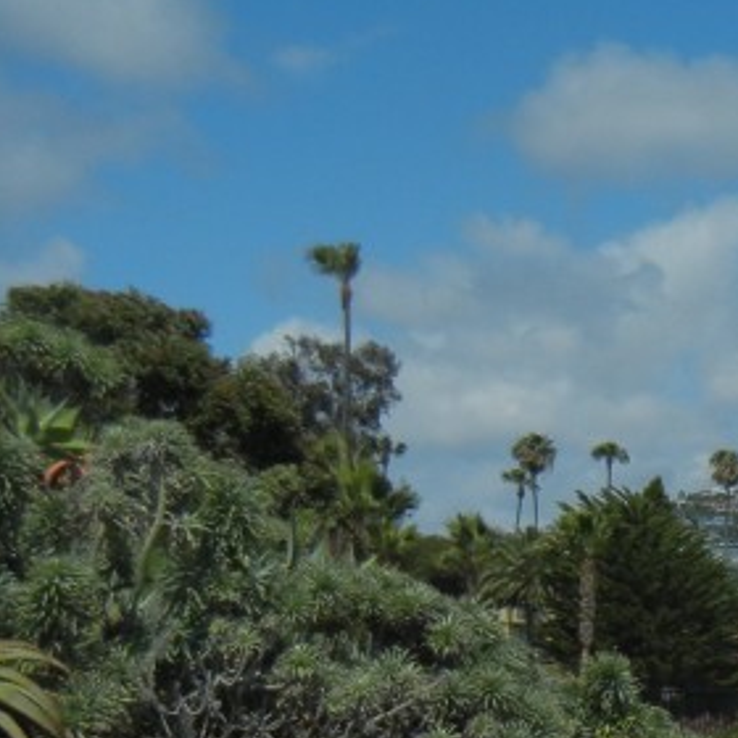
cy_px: 685
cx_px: 967
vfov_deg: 17.6
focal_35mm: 97
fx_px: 2340
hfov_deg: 16.9
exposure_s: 1/976
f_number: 7
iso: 160
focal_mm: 5.4
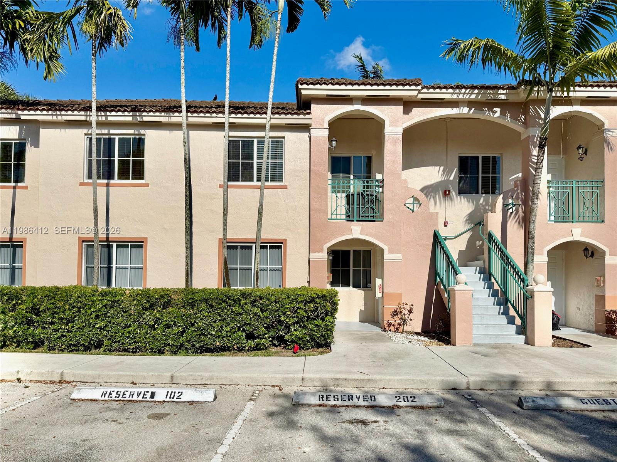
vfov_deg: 56.8
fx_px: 428
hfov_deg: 71.6
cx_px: 308
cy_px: 231
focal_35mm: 24
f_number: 1.78
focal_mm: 6.76
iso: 80
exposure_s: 1/14286
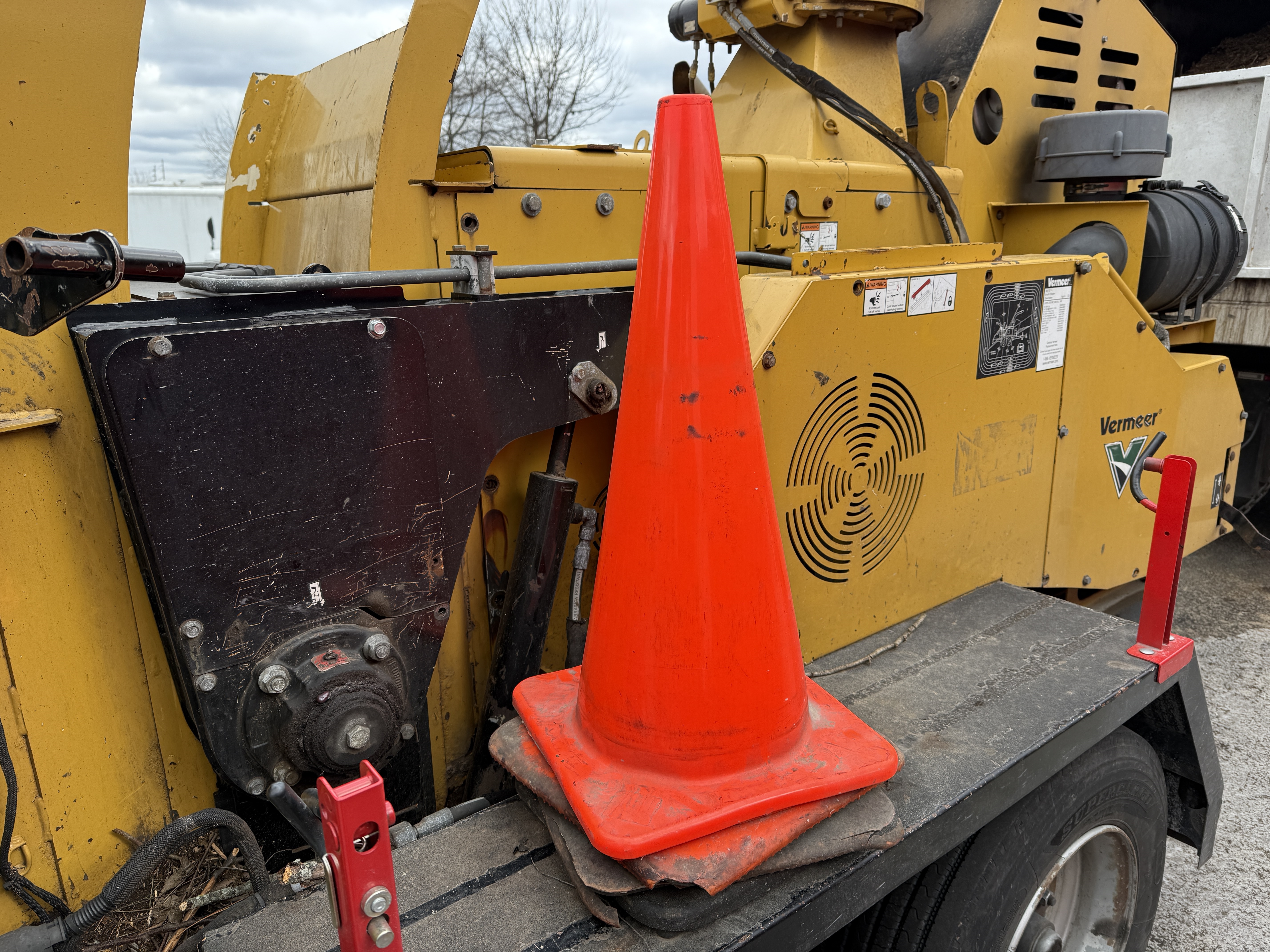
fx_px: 881
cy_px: 476
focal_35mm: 24
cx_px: 635
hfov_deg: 71.6
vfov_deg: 56.8
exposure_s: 1/612
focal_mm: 6.76
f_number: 1.78
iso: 80
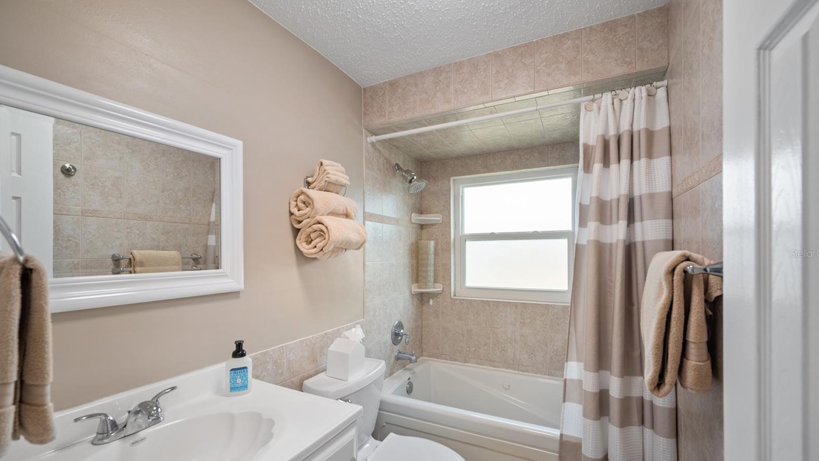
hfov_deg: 103.0
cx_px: 417
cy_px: 253
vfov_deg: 70.4
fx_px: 326
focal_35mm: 15
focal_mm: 14
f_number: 6.3
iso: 250
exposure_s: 1/10
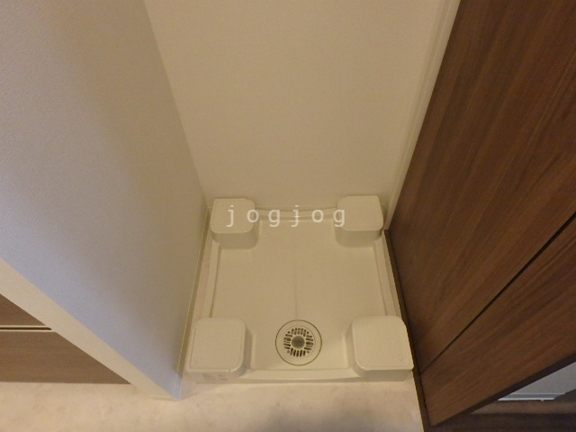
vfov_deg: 63.4
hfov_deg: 79.0
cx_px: 288
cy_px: 216
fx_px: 349
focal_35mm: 21
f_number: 3.5
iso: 800
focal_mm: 3.7
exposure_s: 1/30
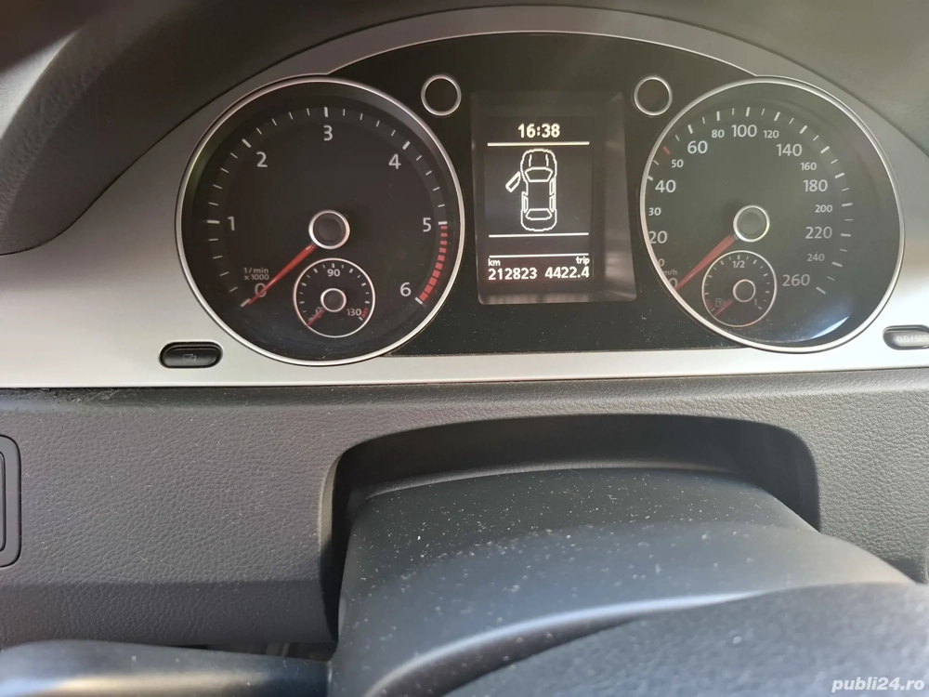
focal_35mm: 23
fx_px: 617
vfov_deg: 58.9
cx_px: 464
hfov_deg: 73.9
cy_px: 348
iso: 320
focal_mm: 5.54
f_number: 1.8
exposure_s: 1/33
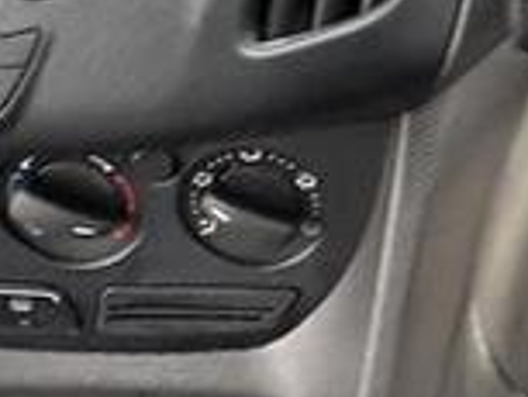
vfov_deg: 17.1
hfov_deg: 21.8
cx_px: 659
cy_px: -90
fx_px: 1252
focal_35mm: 82
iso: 400
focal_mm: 2.22
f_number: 2.2
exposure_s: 1/60
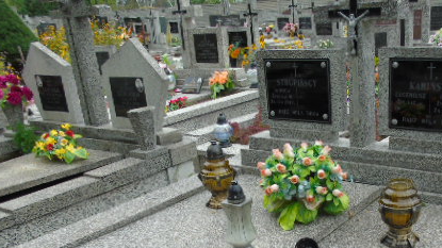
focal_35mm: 42
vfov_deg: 27.2
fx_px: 492
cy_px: 230
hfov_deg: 47.6
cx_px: 294
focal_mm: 4.4
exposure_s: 1/160
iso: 80
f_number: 3.4
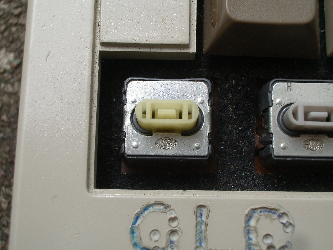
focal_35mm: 62
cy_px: 125
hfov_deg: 31.2
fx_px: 596
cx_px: 166
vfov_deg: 23.7
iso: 80
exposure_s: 1/250
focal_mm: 10.2
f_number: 5.6
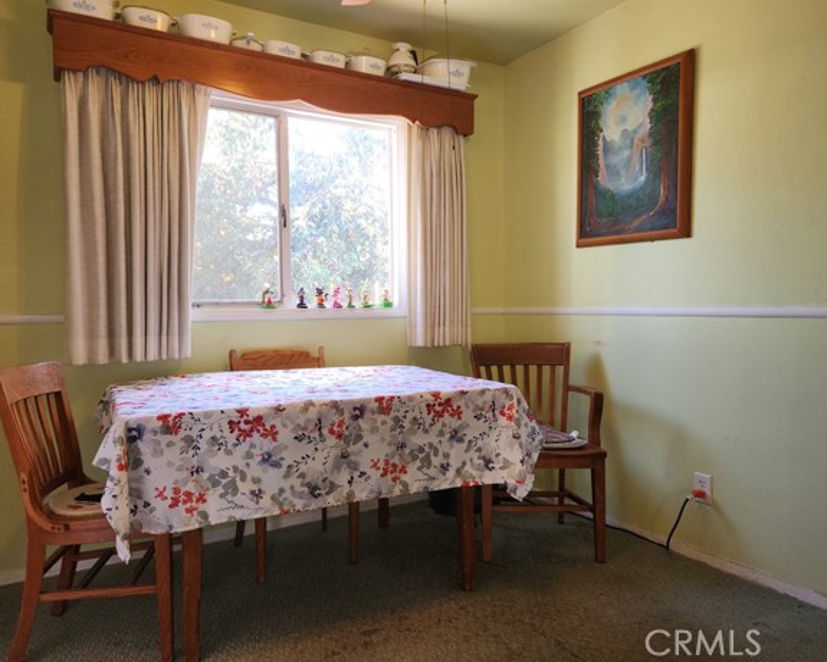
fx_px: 612
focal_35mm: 25
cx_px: 393
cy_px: 318
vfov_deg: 56.8
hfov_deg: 68.1
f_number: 1.8
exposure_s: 1/60
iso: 40
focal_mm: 5.4
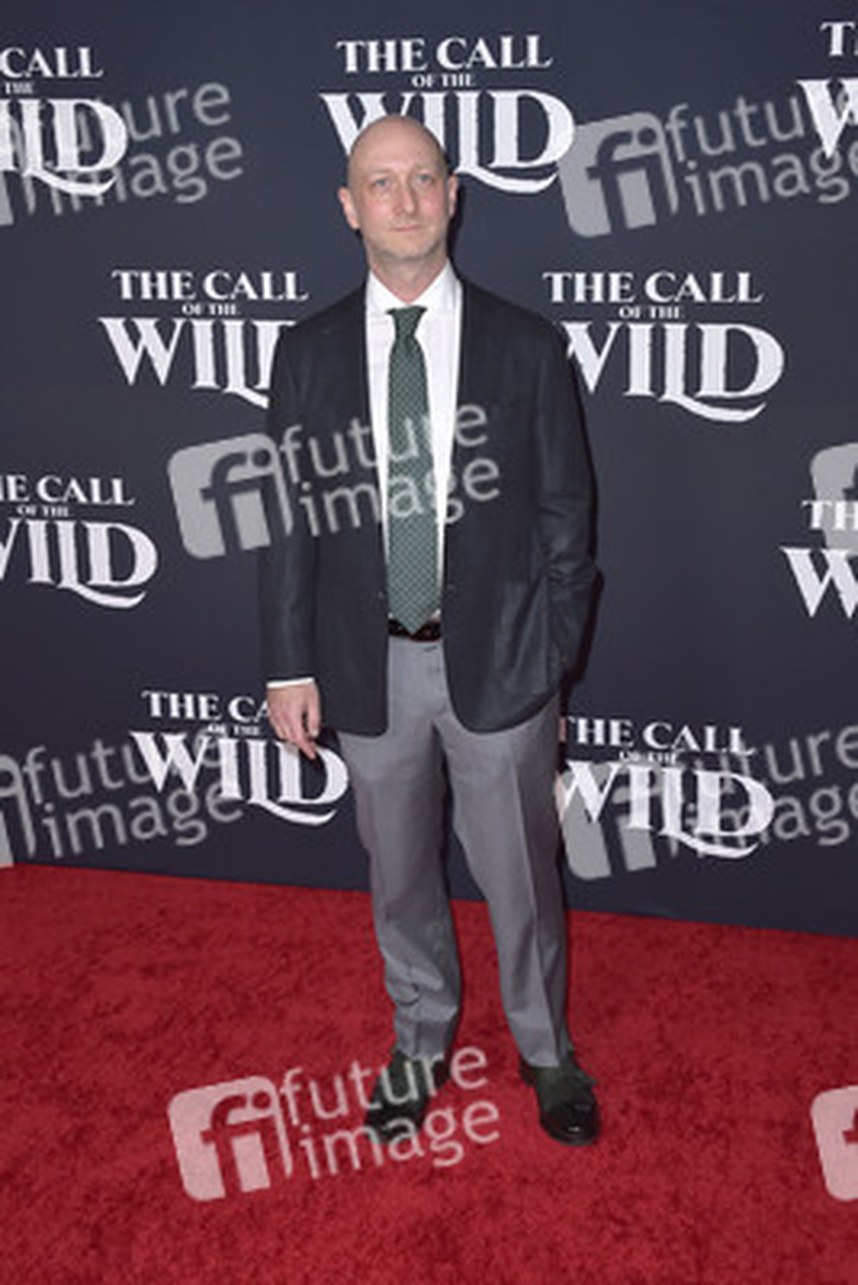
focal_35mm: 44
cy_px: 642
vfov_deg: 44.5
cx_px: 429
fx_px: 1572
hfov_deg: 30.5
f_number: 7.1
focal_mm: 44
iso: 320
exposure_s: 1/250
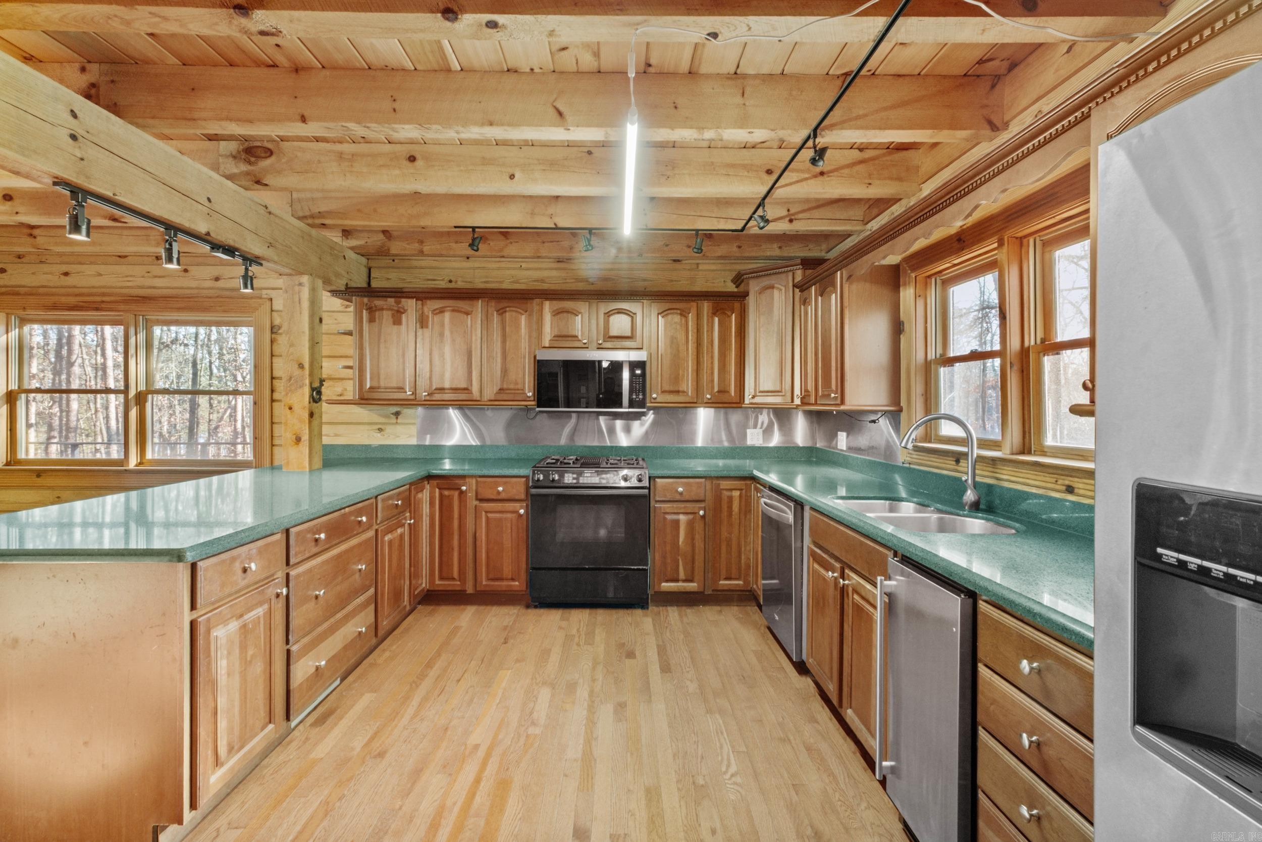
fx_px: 526
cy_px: 421
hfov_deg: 100.4
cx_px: 631
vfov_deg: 77.3
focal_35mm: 15
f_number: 8
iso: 400
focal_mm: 10
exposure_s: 2
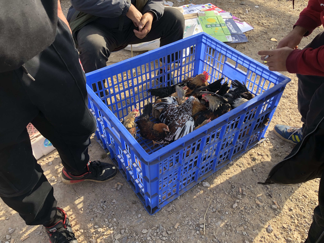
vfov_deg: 49.7
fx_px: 262
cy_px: 122
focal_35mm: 28
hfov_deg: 63.4
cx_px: 162
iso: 20
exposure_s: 1/282
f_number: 1.8
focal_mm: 3.99
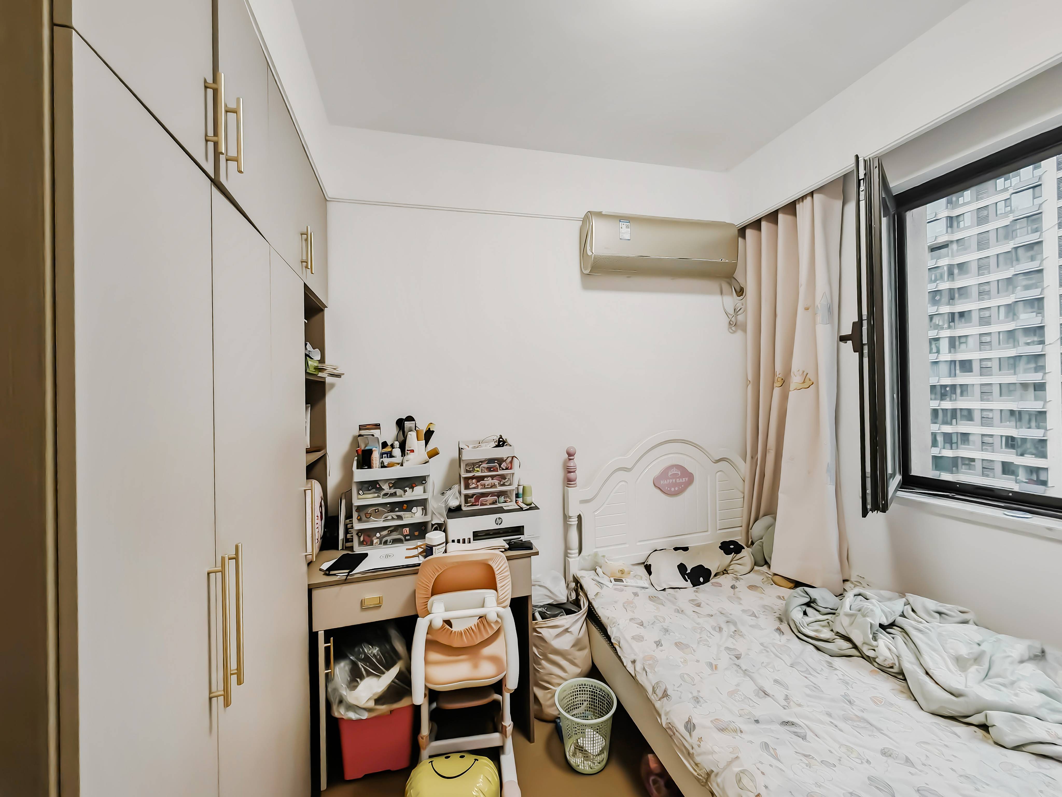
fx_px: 399
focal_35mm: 13
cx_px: 531
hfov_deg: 106.2
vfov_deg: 89.9
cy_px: 398
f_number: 2
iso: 500
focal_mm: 1.82
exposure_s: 1/50
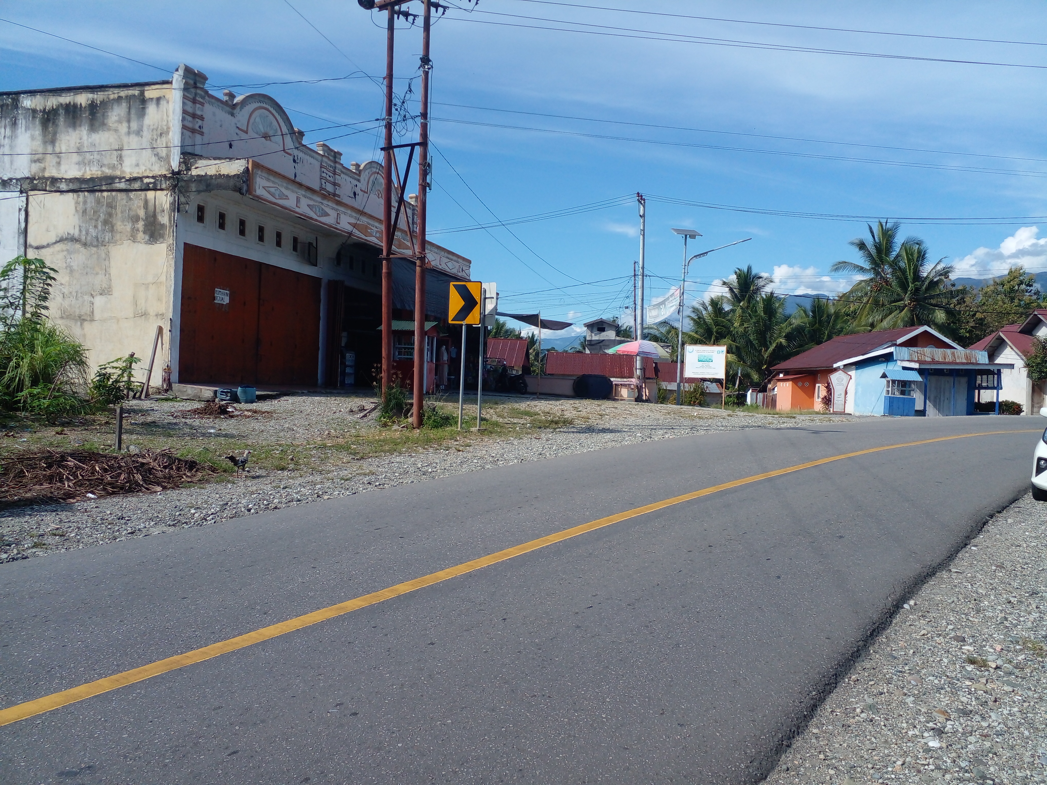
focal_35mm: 27
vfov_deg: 51.4
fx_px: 817
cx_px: 524
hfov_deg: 65.3
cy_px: 392
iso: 50
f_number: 1.9
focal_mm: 3.6
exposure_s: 1/1493
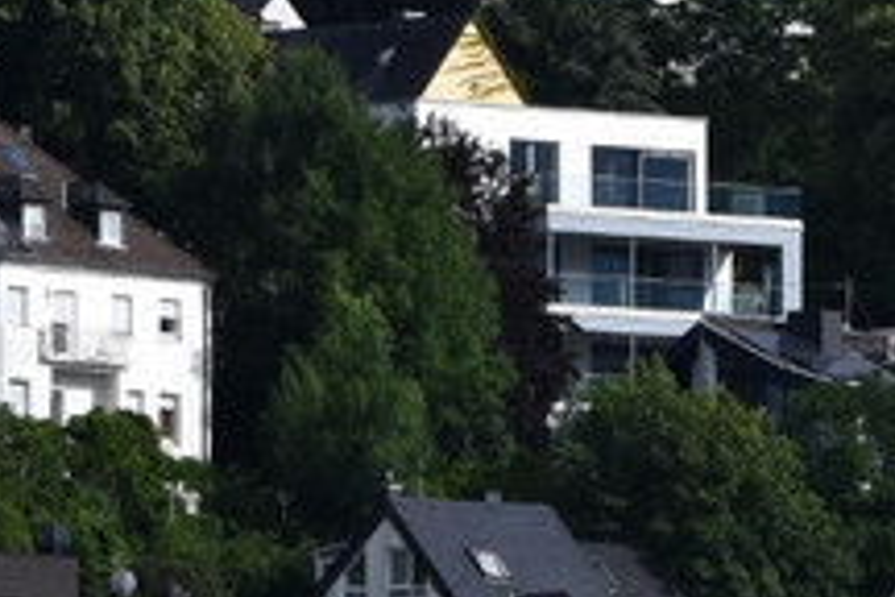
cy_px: 1596
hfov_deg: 2.5
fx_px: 20285
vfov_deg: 1.7
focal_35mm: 816
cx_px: 1268
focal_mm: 98
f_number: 11
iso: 200
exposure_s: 1/500
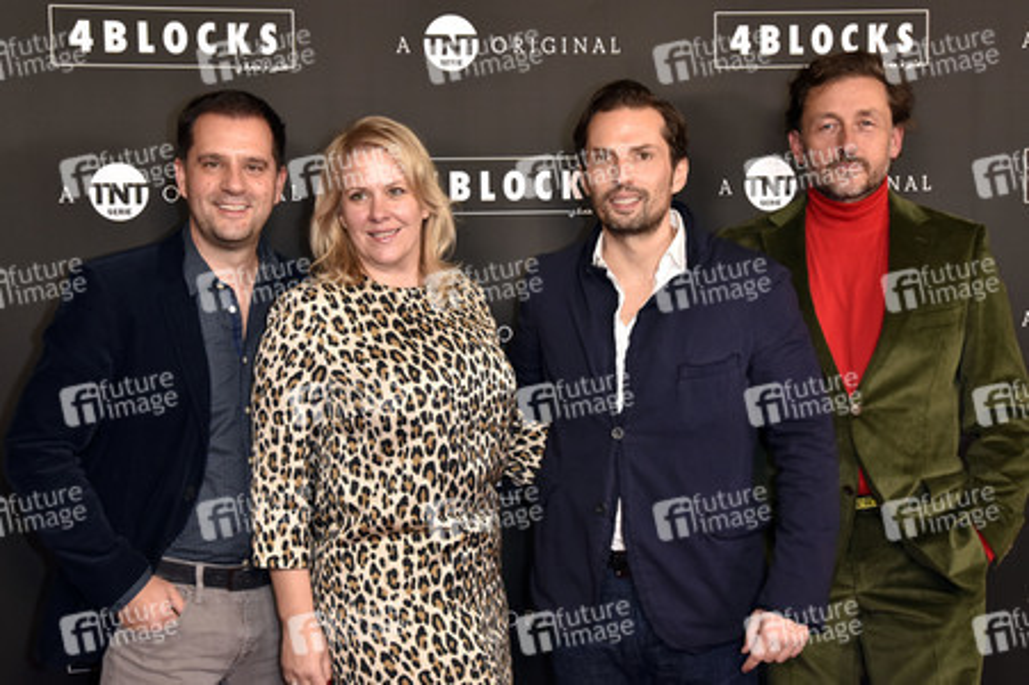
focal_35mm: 48
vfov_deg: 28.0
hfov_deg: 41.1
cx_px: 514
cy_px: 342
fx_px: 1371
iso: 2000
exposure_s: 1/250
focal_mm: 48
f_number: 7.1
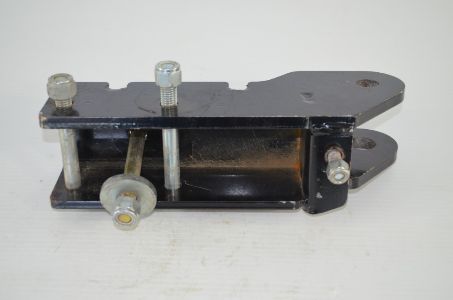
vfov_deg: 24.9
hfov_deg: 36.9
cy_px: 150
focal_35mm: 54
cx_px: 226
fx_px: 678
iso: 1100
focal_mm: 36
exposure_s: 1/60
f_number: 5
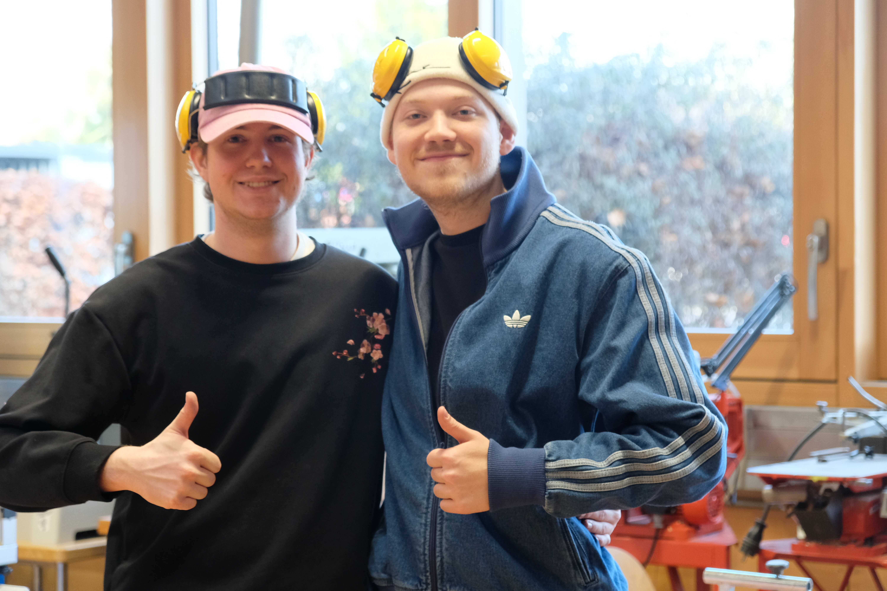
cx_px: 444
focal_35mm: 83
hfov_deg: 24.5
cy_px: 296
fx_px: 2045
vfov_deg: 16.5
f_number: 4
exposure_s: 1/100
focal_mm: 55
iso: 2000
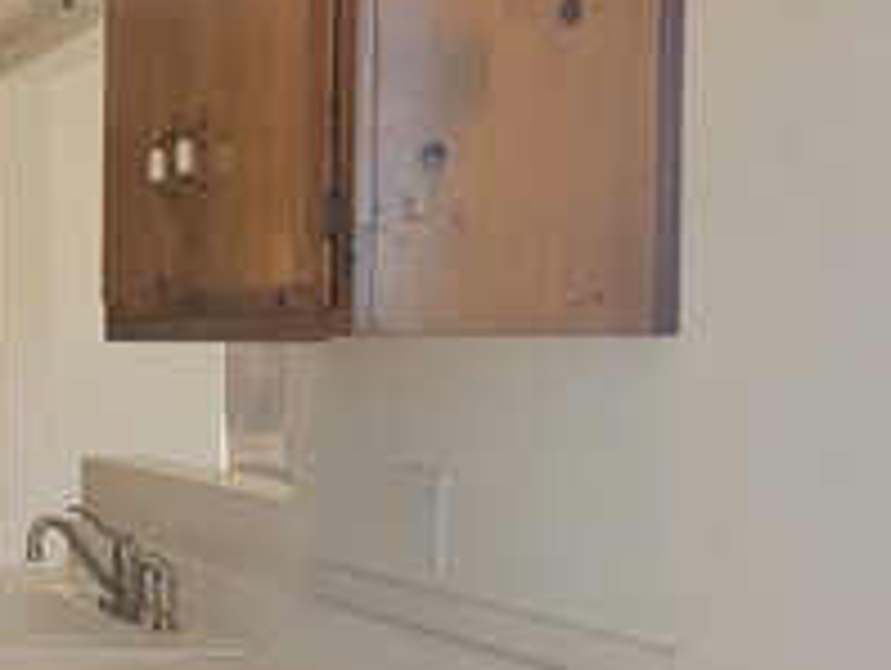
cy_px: 378
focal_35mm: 84
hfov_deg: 20.3
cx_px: -405
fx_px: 2165
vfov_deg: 17.6
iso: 40
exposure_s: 1/172
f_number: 1.8
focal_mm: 5.4
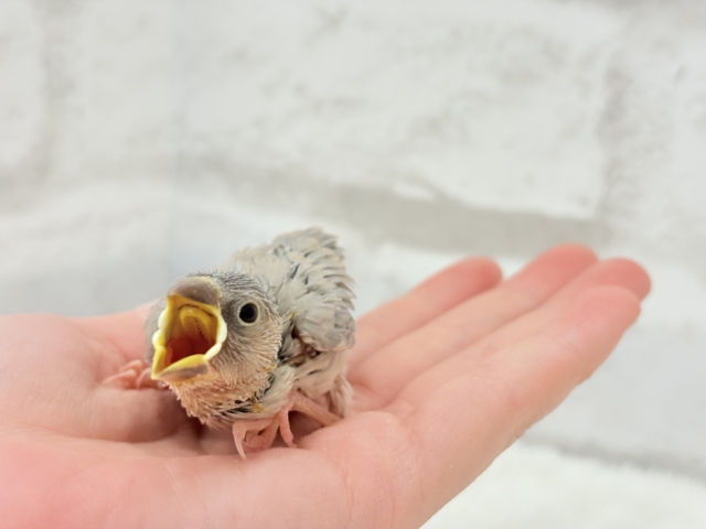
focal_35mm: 52
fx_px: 1061
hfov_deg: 36.8
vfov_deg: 28.0
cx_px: 353
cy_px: 264
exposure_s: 1/100
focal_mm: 5.96
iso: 100
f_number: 1.6
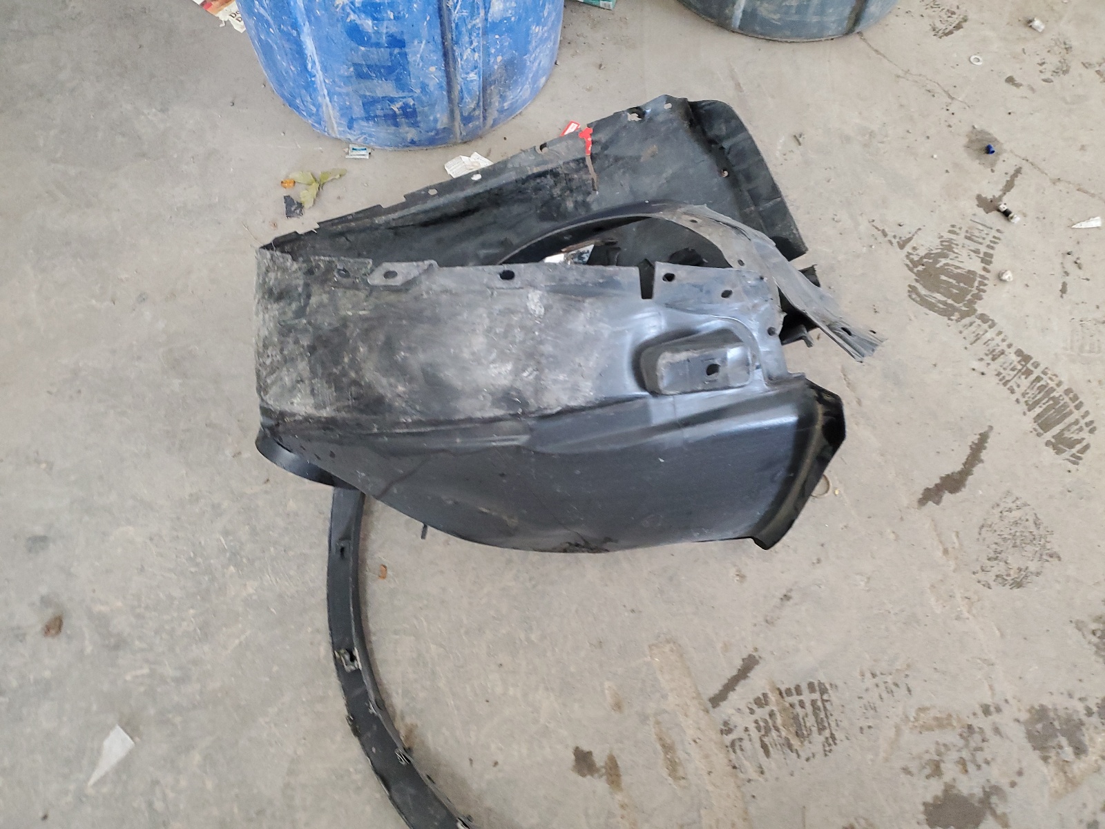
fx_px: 830
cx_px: 552
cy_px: 414
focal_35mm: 26
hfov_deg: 67.3
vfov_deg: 53.1
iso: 296
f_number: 1.5
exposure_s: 1/60.2
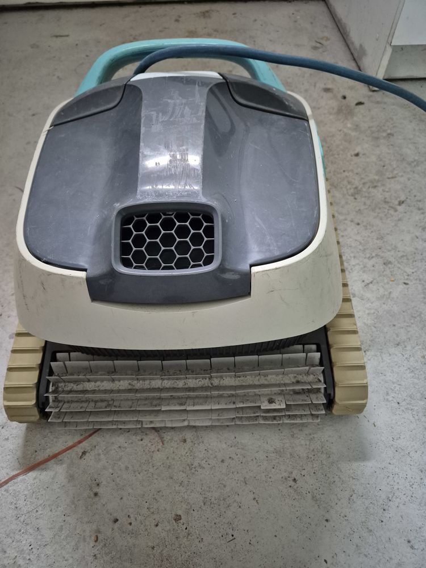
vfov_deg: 73.9
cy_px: 284
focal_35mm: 23
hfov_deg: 58.9
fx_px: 377
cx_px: 213
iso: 1600
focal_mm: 5.4
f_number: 1.8
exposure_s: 1/50
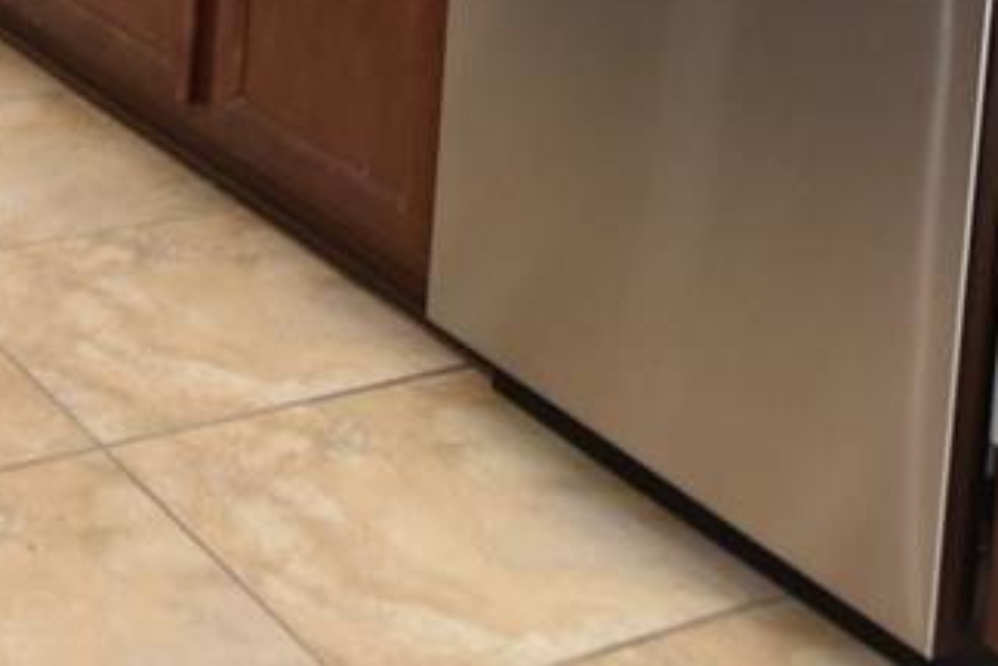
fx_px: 2051
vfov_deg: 16.2
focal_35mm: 74
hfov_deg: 26.3
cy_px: -450
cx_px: 77
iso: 280
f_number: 4
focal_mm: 10
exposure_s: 1/60
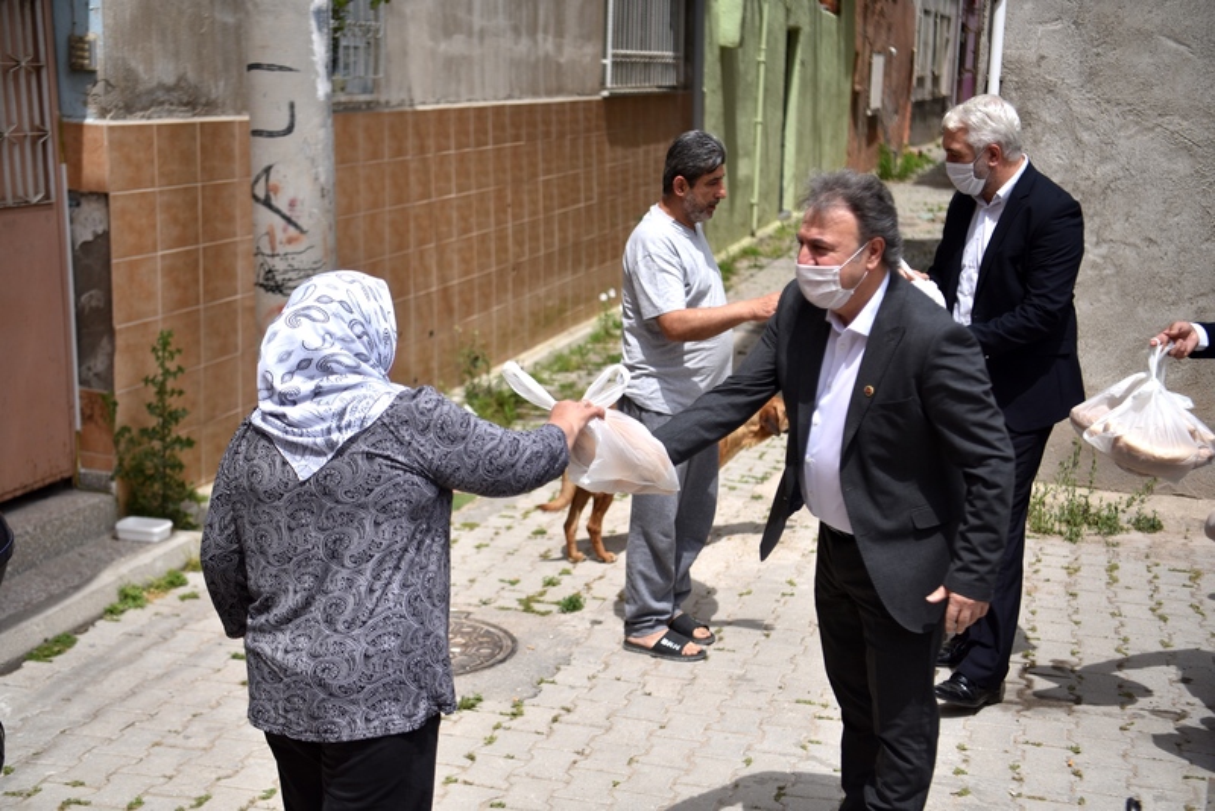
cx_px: 608
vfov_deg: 27.0
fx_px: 1688
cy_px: 406
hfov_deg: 39.6
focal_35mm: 50
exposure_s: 1/5000
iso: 125
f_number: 2.8
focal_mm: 50
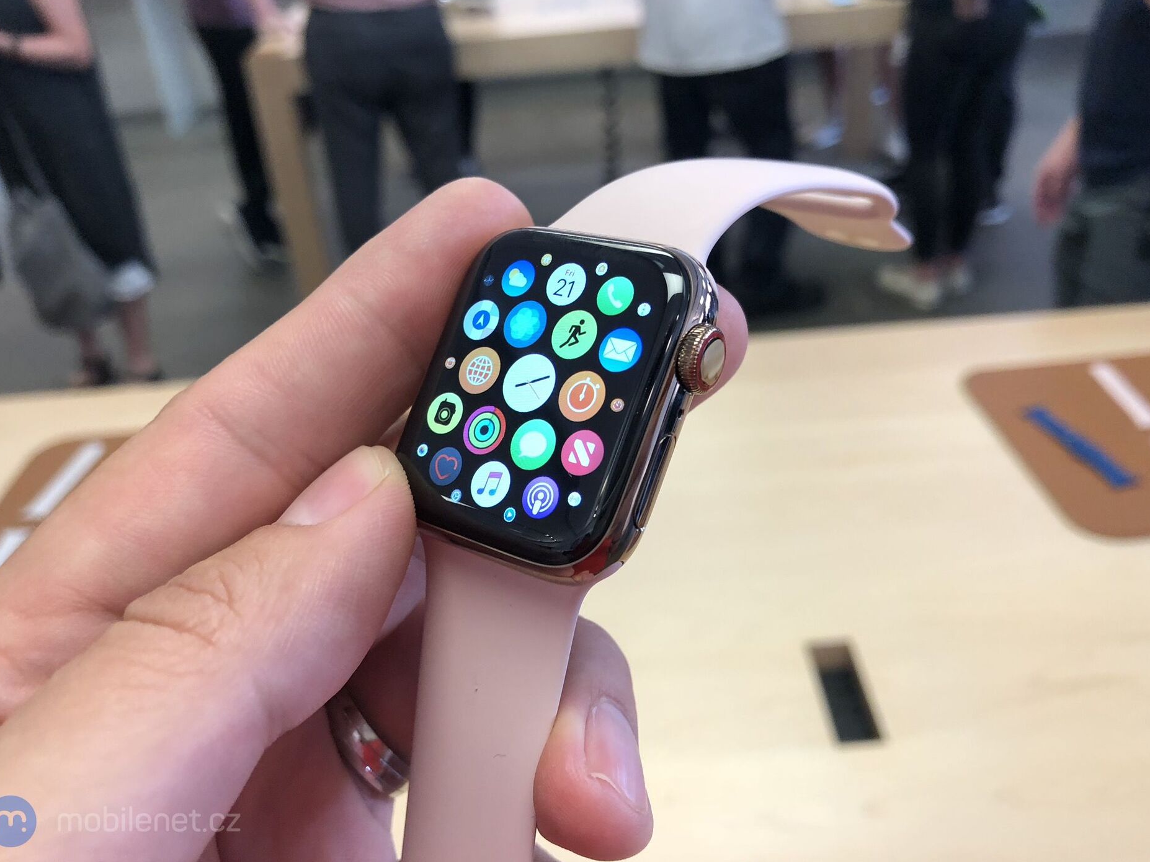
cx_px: 560
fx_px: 963
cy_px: 421
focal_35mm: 29
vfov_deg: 48.2
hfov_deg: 61.7
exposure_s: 1/30
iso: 32
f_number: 1.8
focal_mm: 4
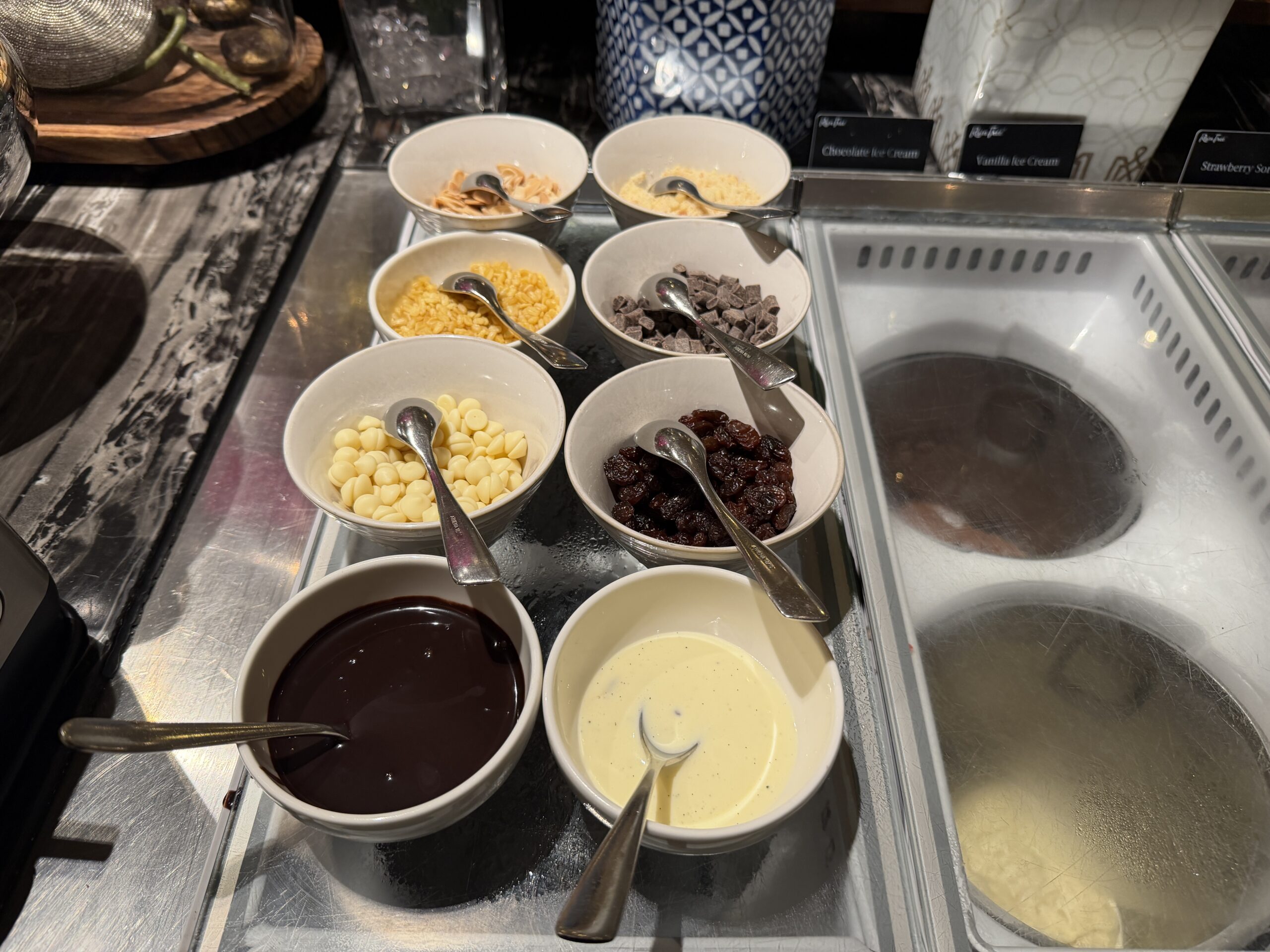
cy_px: 476
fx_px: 881
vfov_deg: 56.8
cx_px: 635
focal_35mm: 24
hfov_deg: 71.6
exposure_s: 1/98
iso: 160
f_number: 1.78
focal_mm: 6.76
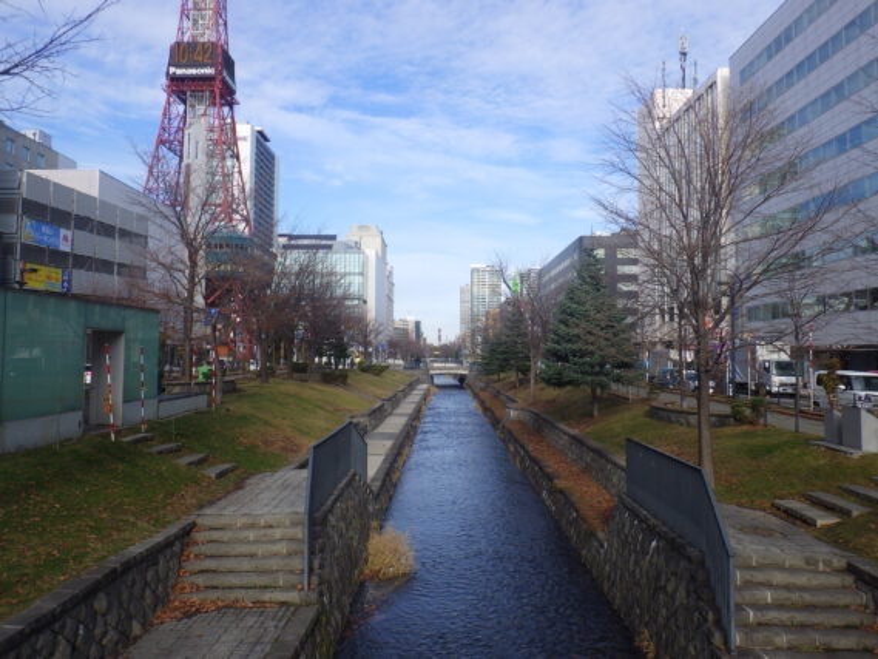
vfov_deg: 49.8
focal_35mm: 28
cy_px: 330
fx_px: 710
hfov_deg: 63.4
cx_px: 439
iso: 125
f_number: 4.2
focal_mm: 5
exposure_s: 1/640
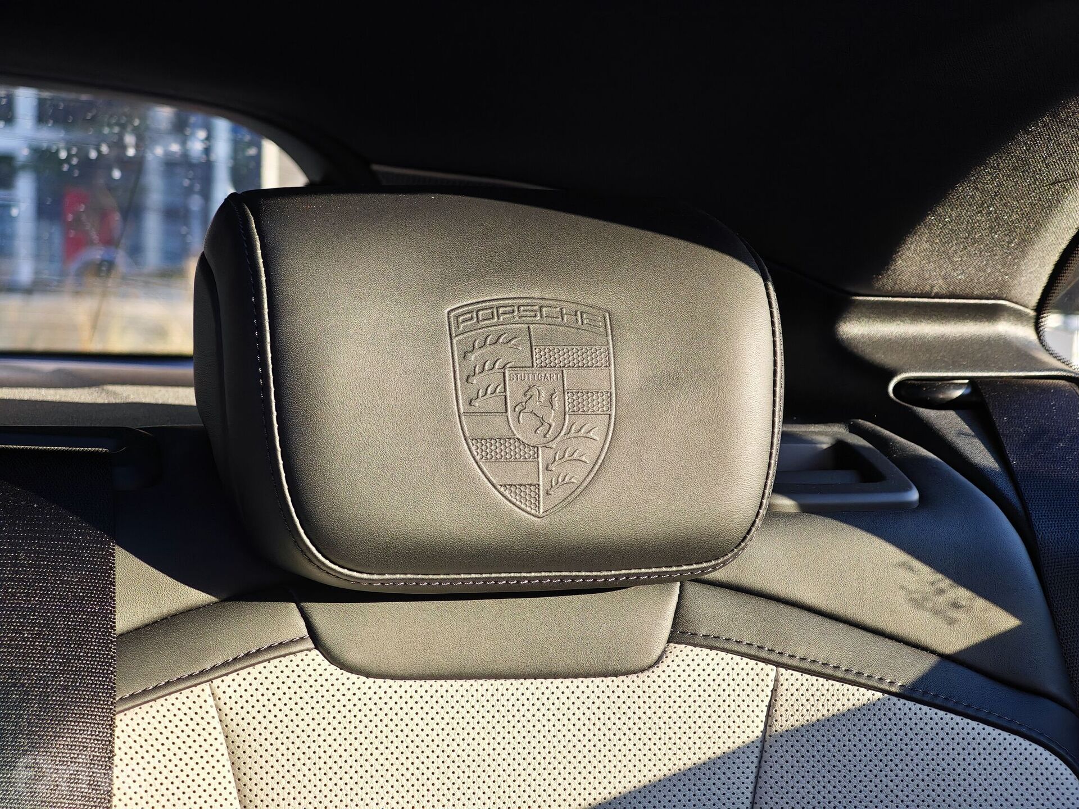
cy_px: 404
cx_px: 540
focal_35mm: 75
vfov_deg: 19.6
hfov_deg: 26.0
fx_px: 2338
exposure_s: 1/100
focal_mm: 12.28
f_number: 1.8
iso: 125
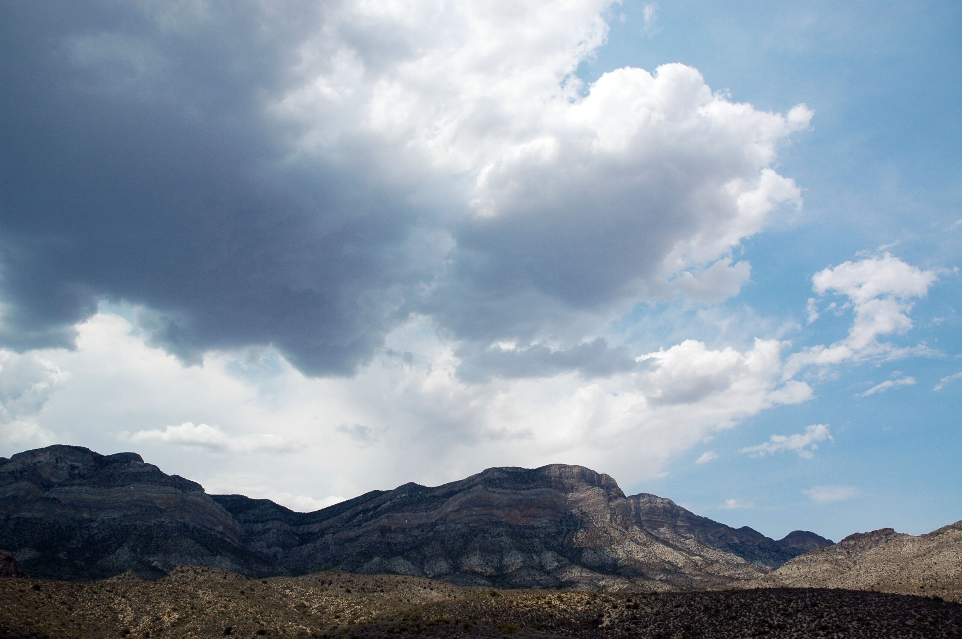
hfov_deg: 57.3
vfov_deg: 39.9
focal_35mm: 33
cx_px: 481
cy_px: 320
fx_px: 881
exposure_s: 1/500
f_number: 11
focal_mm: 22
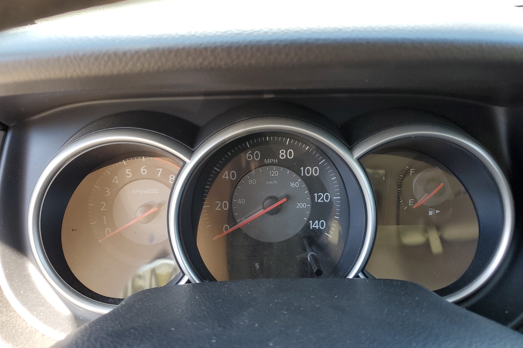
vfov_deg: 46.4
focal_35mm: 28
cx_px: 257
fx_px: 407
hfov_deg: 65.5
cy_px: 184
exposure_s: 1/120
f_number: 1.5
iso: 63
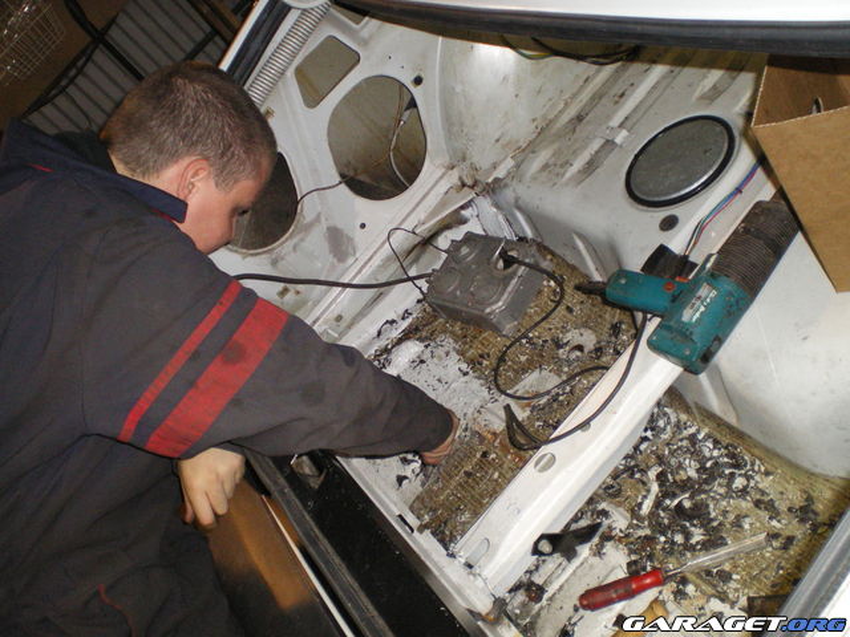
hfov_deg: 49.0
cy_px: 318
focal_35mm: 38
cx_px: 425
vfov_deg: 37.7
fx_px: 933
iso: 400
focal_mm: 6.3
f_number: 3.1
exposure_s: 1/50
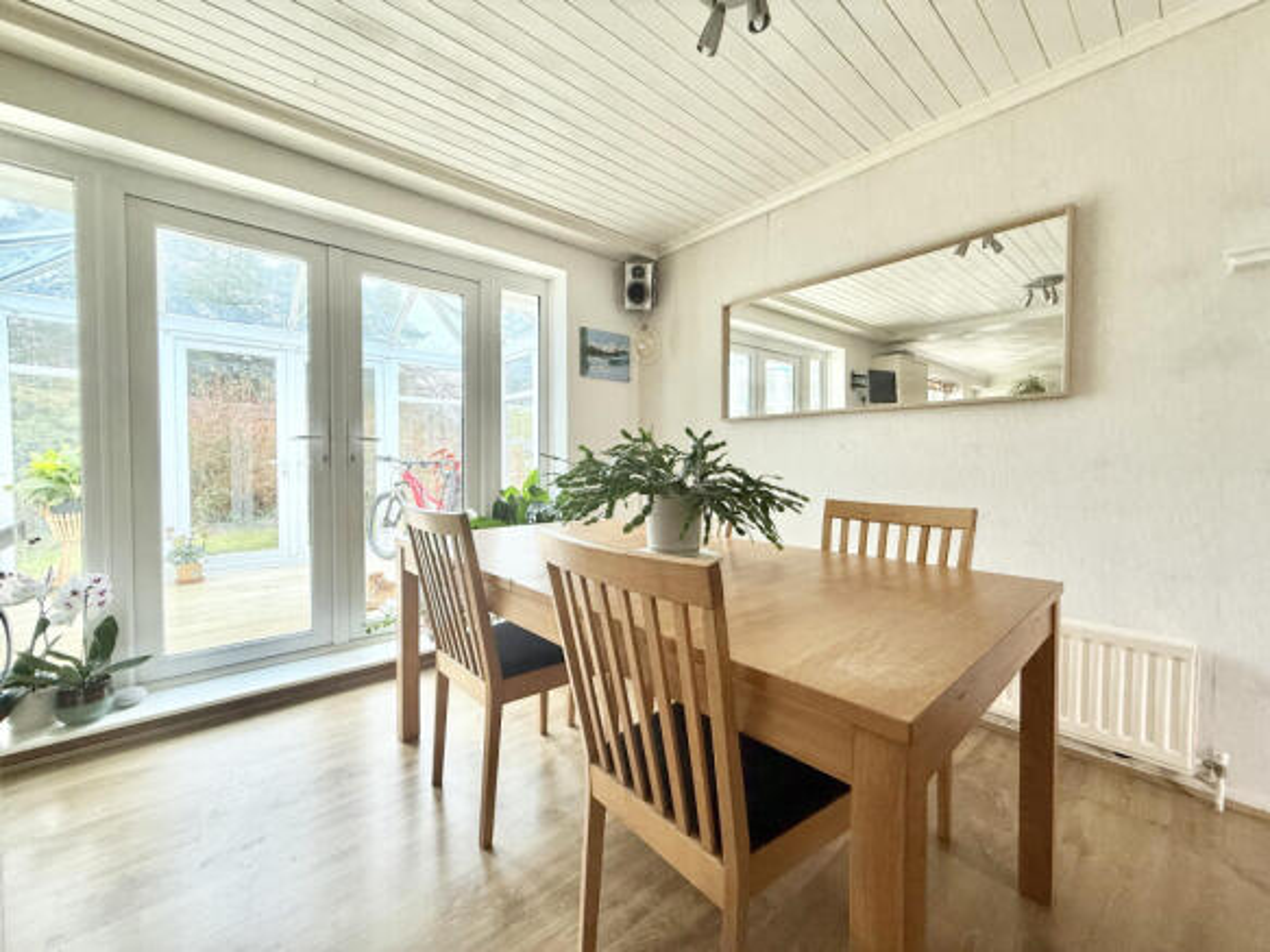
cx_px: 635
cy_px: 476
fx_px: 514
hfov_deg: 102.1
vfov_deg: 85.7
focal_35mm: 14
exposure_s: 1/99
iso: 200
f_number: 2.2
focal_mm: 2.22
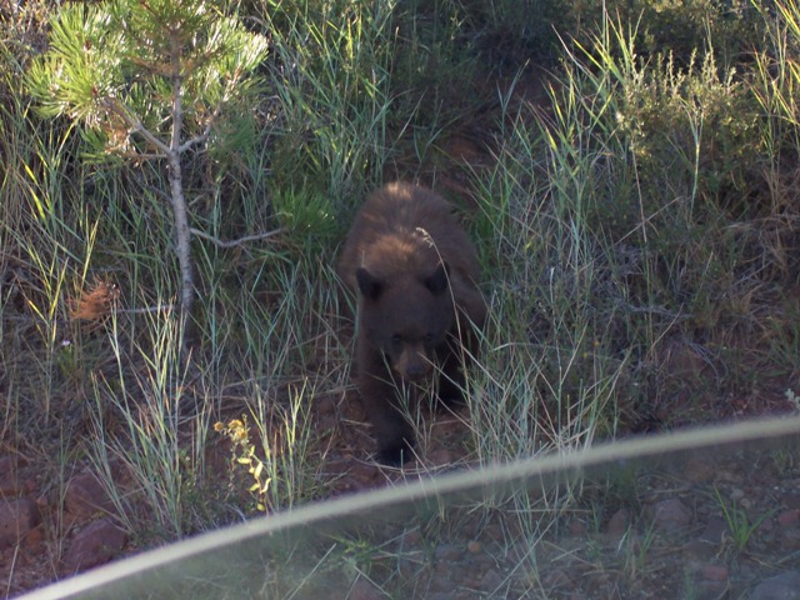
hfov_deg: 13.7
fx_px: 3328
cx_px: 400
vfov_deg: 10.3
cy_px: 300
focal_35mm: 144
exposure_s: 1/125
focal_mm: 22.4
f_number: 4.9
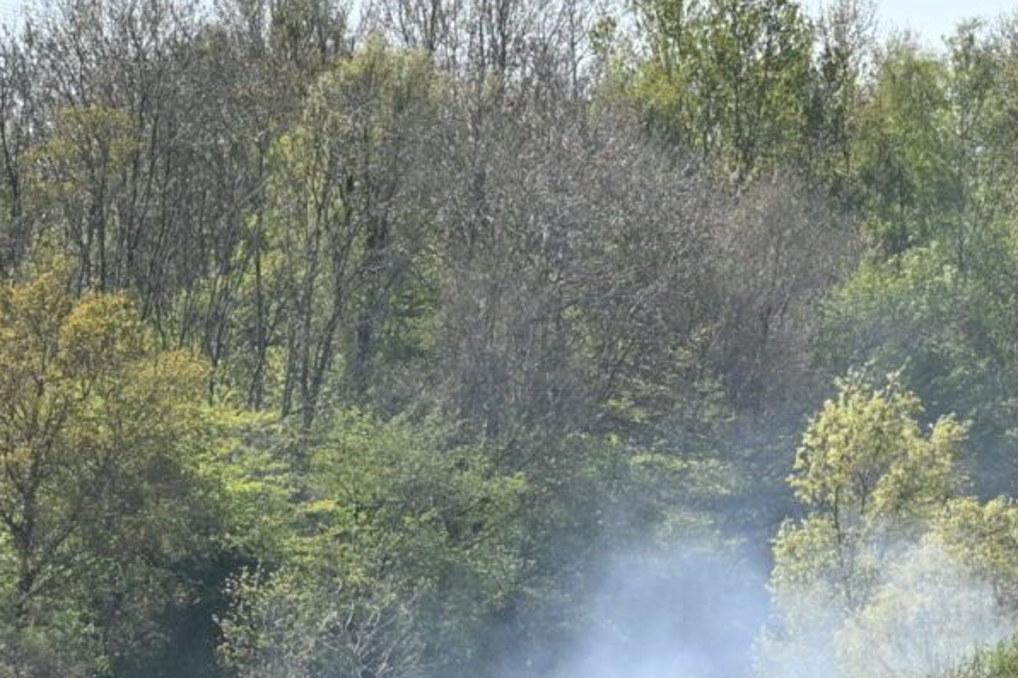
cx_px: 314
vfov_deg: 1.8
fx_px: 21851
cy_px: 477
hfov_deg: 2.7
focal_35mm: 773
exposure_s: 1/500
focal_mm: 120
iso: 200
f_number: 8
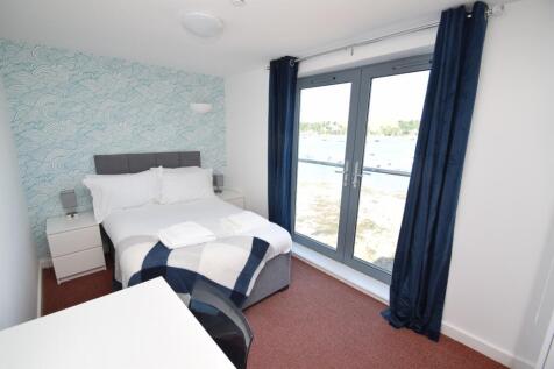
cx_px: 277
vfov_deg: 77.3
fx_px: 231
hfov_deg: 100.4
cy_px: 184
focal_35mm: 15
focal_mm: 10
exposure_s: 1/125
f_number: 5.6
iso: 200
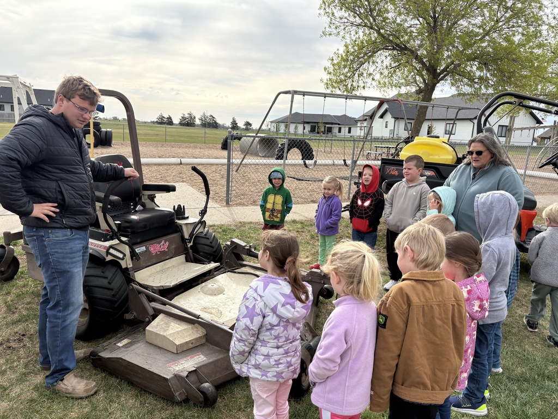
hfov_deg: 67.3
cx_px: 279
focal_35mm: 26
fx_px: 419
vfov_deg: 53.1
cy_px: 210
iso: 50
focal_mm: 5.96
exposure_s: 1/2364
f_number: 1.6
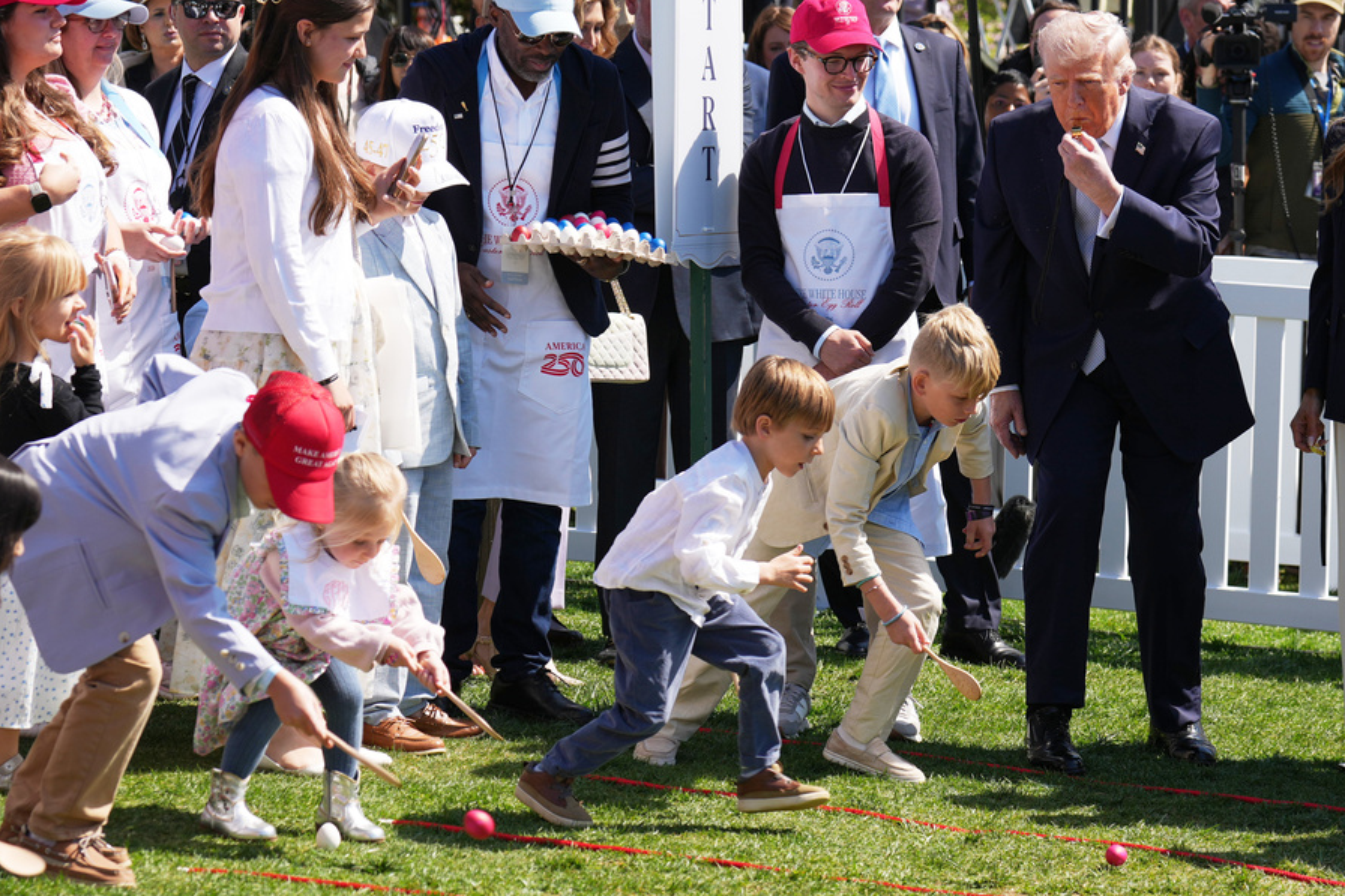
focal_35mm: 128
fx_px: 4781
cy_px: 422
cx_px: 758
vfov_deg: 10.7
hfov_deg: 16.0
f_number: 4
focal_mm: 75
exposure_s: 1/800
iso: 100
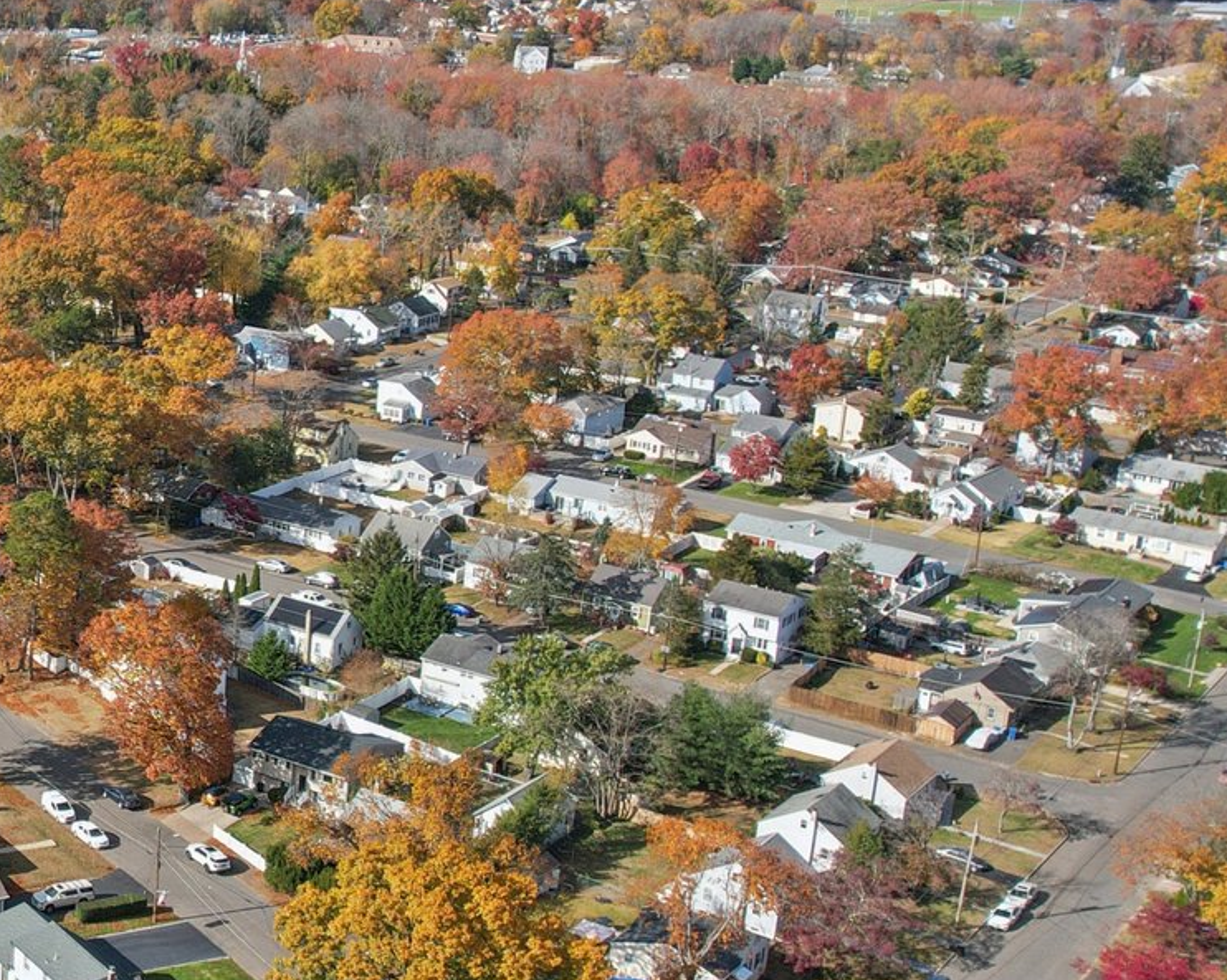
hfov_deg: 28.8
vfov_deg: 26.7
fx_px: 2069
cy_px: 526
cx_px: -228
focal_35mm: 57
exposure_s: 1/2000
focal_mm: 8.4
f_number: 2.8
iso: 140
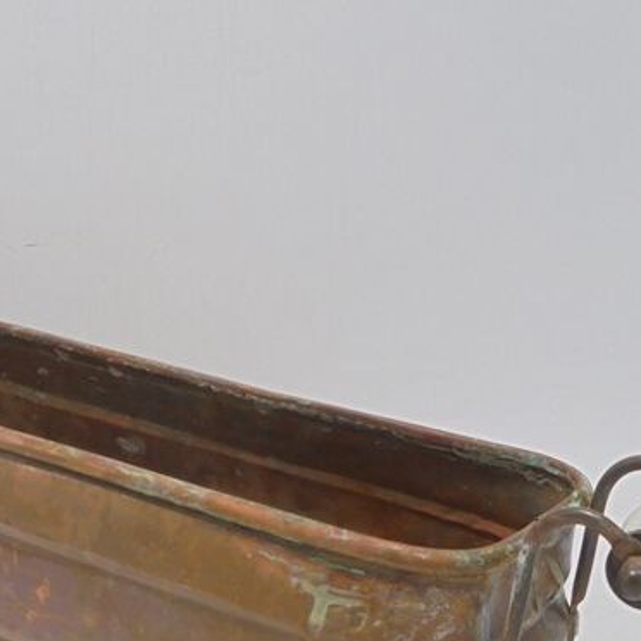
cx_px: 190
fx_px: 1299
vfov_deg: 27.1
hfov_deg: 27.5
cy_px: 526
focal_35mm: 62
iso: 100
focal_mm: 5.3
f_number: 3.7
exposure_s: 1/60
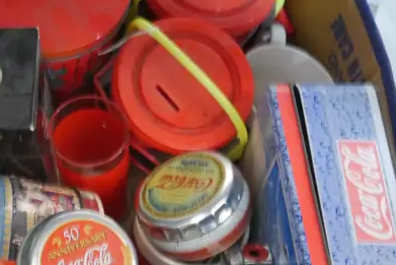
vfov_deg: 14.0
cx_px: -102
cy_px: 142
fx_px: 1078
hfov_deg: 19.4
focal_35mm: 98
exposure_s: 1/30
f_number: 4
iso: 3200
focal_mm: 18
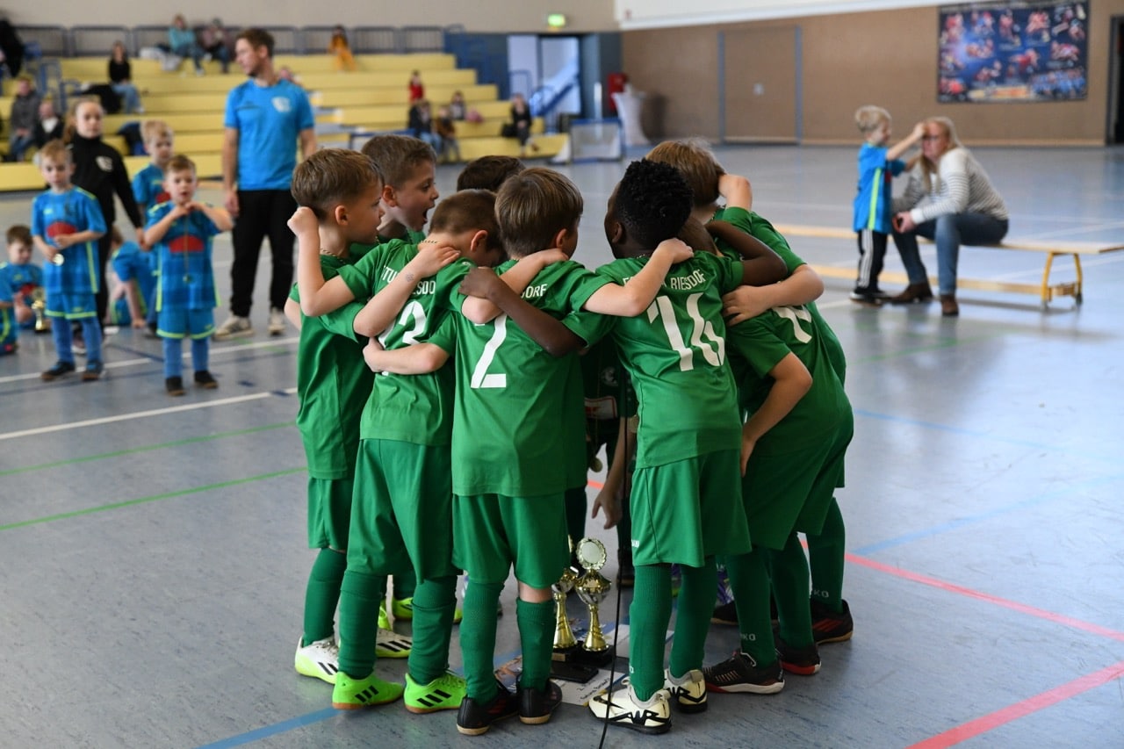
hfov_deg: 39.6
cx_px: 562
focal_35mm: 50
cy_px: 374
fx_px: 1561
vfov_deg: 27.0
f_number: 2.8
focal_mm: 50
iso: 5000
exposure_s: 1/640
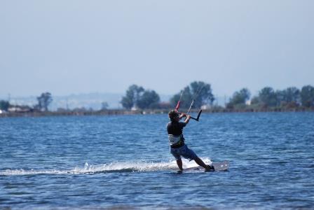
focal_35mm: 450
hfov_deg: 4.6
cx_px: 157
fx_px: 3930
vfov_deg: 3.1
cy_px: 105
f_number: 5.6
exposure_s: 1/1000
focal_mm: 300
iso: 200
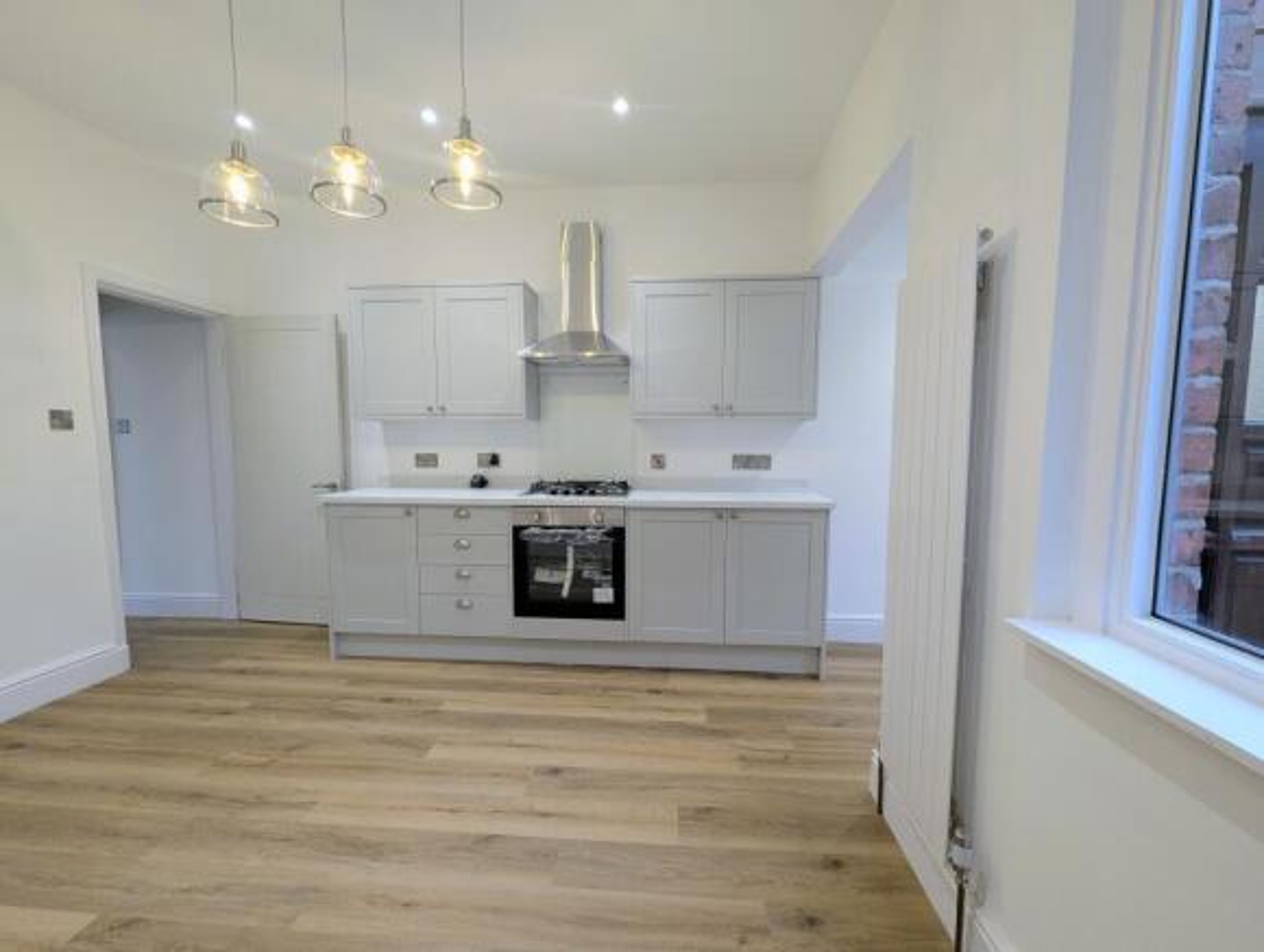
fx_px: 475
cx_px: 632
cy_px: 476
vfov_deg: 90.1
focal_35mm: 13
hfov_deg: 106.1
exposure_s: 1/33.3
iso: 51
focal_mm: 1.95
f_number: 2.2
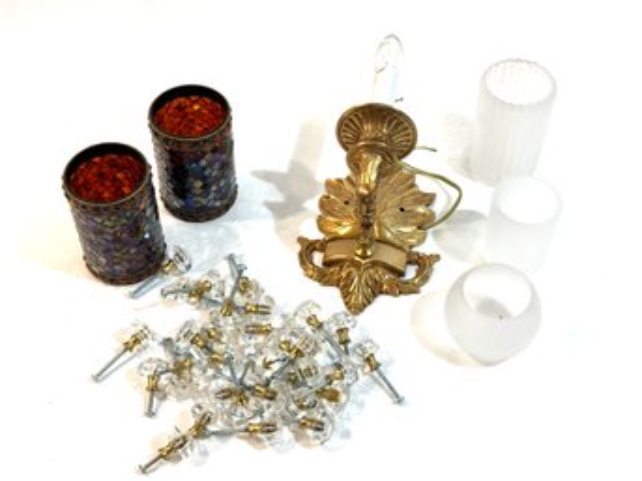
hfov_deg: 36.8
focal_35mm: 52
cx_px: 321
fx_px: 964
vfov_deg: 28.0
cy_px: 240
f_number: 1.6
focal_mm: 5.96
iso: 32
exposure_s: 1/120
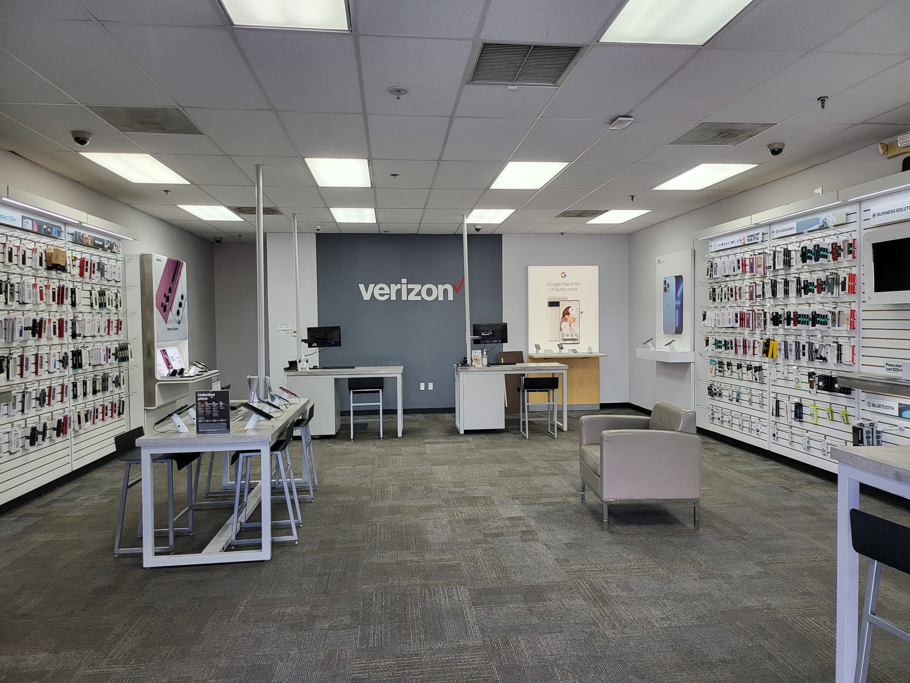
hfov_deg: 71.6
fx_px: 631
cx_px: 455
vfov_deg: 56.8
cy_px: 342
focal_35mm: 24
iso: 160
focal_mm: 5
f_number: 1.8
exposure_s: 1/120
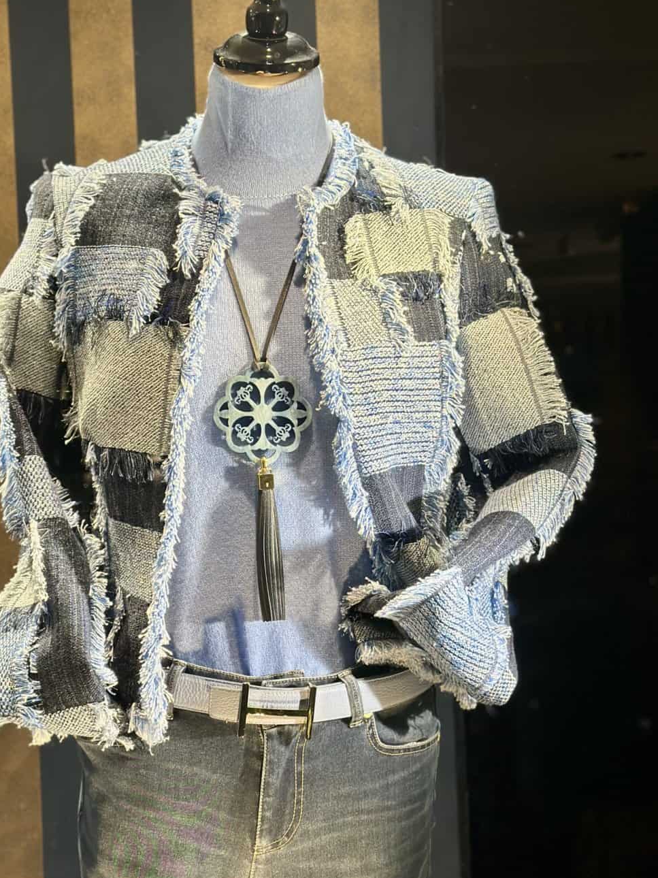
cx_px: 274
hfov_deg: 21.9
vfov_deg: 28.9
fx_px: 1699
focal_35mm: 67
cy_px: 531
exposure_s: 1/138
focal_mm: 6.86
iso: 64
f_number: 1.78
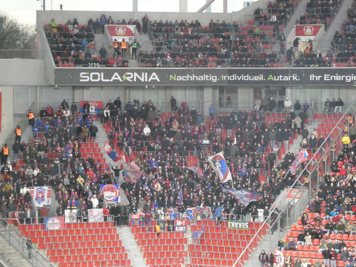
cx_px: 178
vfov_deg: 9.3
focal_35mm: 160
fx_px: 1645
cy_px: 134
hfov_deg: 12.3
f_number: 5.5
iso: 2500
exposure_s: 1/125
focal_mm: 28.7
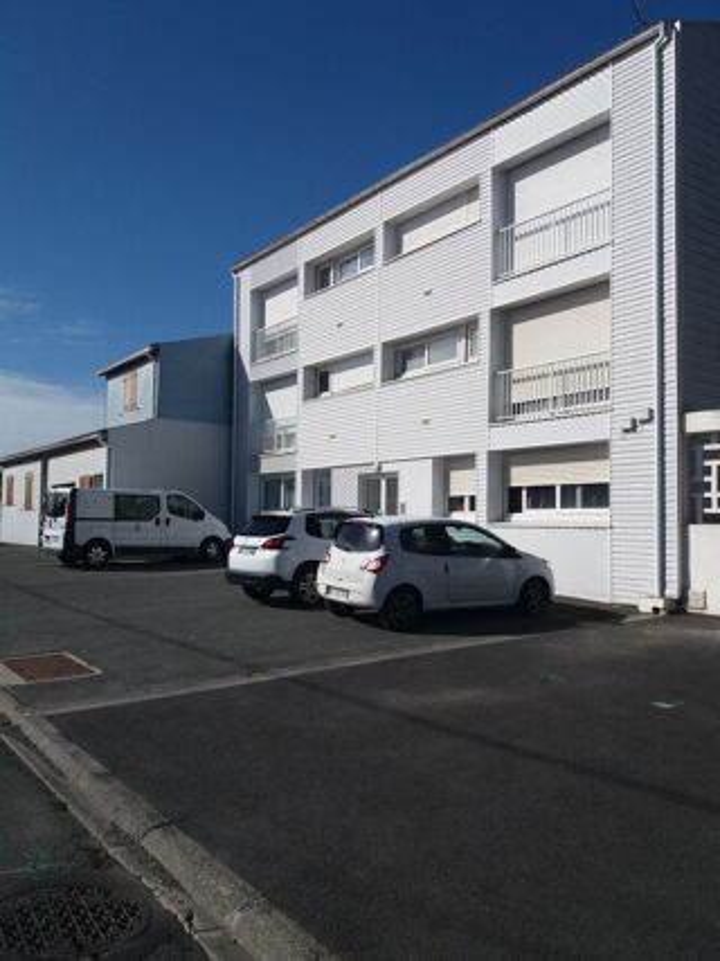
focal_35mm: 28
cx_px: 360
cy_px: 480
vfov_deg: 63.5
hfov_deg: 49.7
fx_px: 777
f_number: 1.9
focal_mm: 3.7
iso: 64
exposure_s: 1/4073
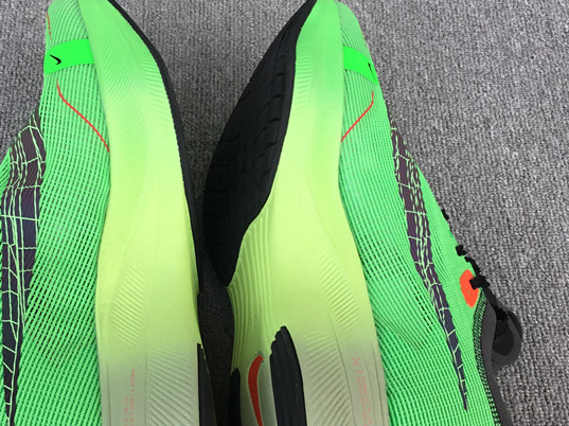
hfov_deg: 36.7
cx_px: 218
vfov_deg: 27.8
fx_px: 854
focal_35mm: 52
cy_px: 280
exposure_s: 1/307
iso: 25
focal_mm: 3.3
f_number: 2.4
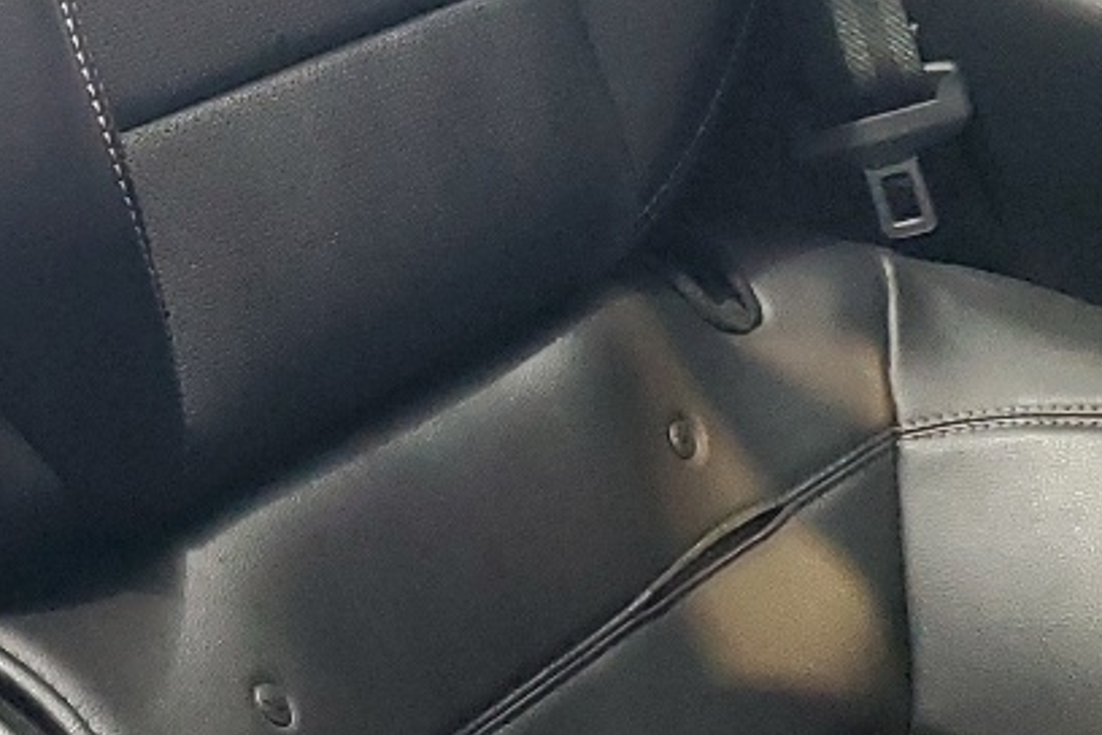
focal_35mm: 106
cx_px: -73
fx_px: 3245
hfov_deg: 18.6
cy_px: 397
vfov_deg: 12.9
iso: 421
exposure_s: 1/60.2
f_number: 1.5
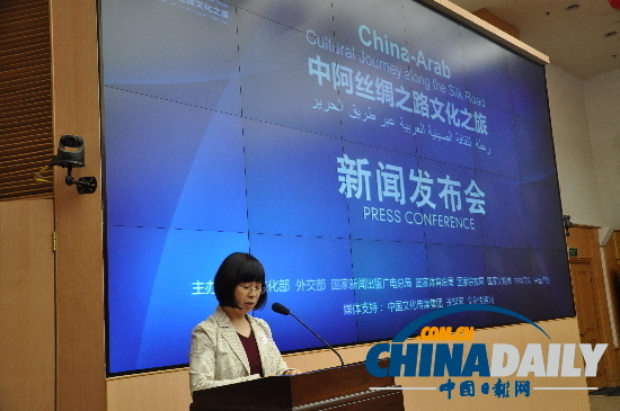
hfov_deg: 49.6
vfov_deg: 34.1
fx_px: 671
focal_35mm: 39
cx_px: 310
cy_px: 206
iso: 560
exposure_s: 1/15
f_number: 4
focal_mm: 26
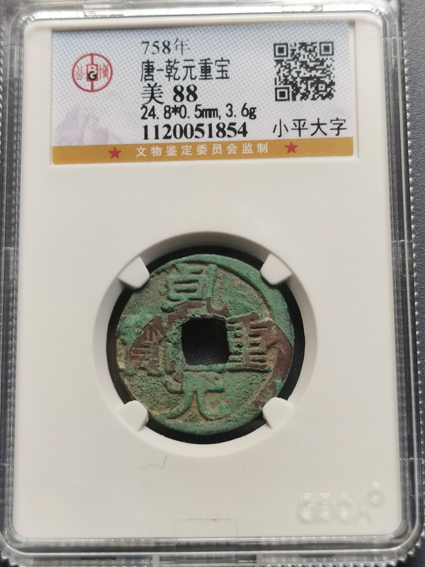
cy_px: 264
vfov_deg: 27.4
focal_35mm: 71
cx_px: 213
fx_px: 1162
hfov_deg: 20.7
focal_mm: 5.56
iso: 50
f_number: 1.6
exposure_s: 1/283
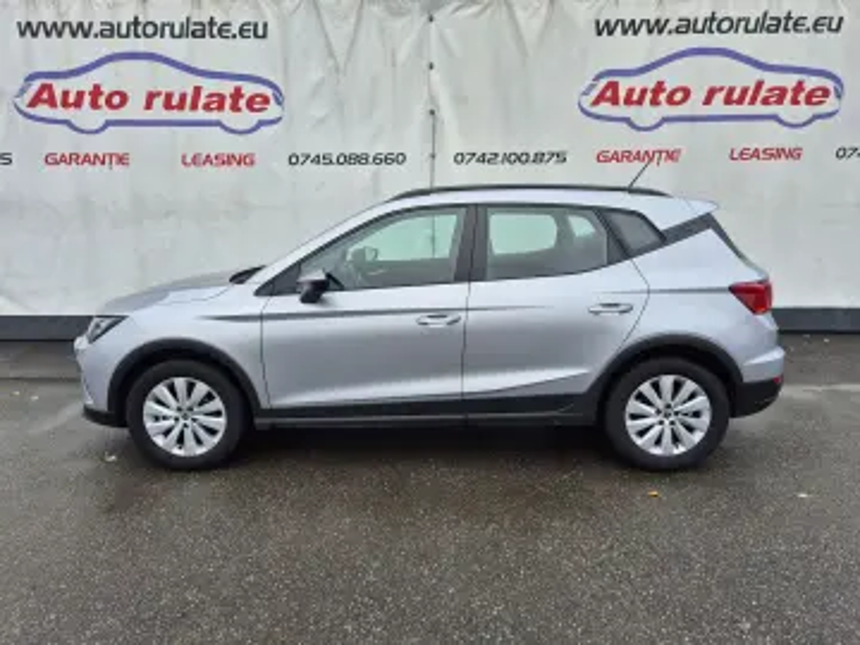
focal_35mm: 23
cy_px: 322
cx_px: 430
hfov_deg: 73.9
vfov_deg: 58.9
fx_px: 571
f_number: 1.8
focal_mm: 5.4
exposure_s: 1/477
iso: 25
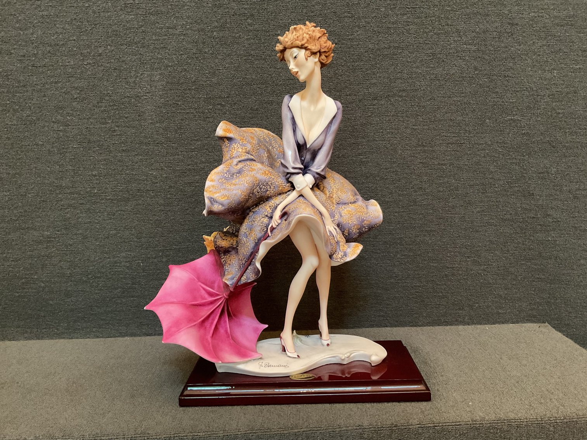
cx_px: 294
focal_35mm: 29
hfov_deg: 61.7
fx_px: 492
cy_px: 220
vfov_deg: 48.2
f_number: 1.8
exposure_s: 1/40
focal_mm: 3
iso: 320
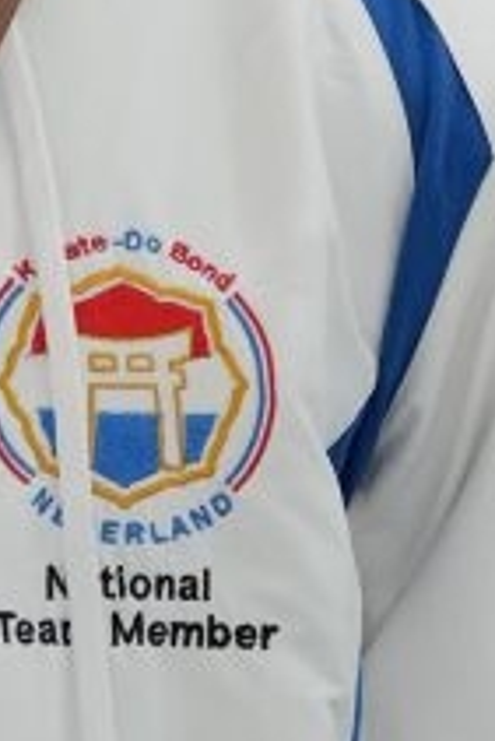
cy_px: 53
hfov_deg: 0.8
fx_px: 35167
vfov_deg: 1.2
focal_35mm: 1708
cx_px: -151
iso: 1600
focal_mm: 200
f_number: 2.8
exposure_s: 1/500
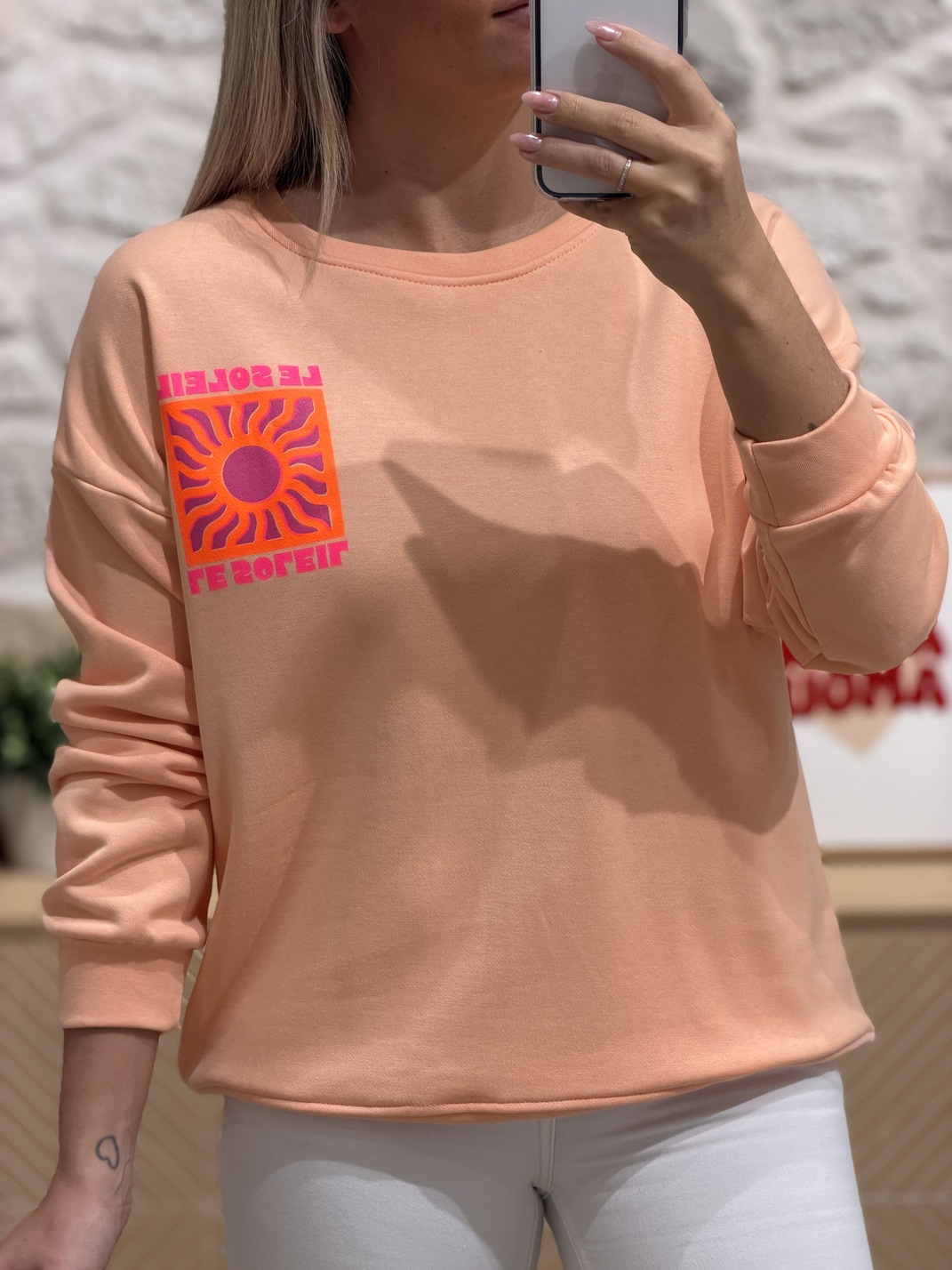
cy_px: 635
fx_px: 3667
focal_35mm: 100
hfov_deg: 14.8
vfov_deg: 19.6
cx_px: 476
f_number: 2.8
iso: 125
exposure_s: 1/100
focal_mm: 16.89
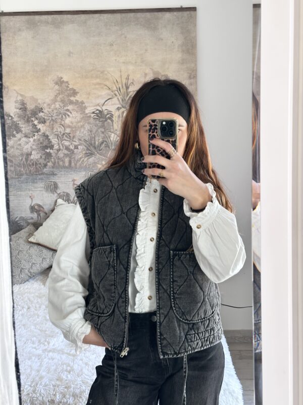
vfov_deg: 39.7
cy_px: 202
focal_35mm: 48
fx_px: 560
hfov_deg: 30.3
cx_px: 152
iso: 100
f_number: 1.78
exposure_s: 1/60
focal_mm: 6.86
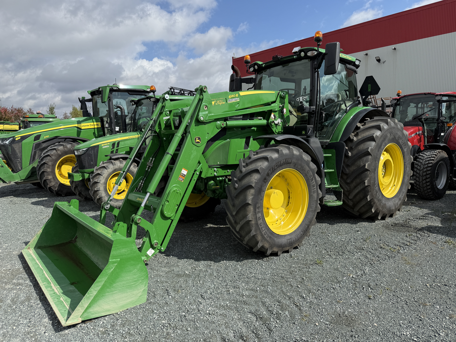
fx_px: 316
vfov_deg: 56.8
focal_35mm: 24
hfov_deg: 71.6
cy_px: 171
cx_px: 228
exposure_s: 1/4405
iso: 80
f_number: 1.78
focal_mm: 6.76
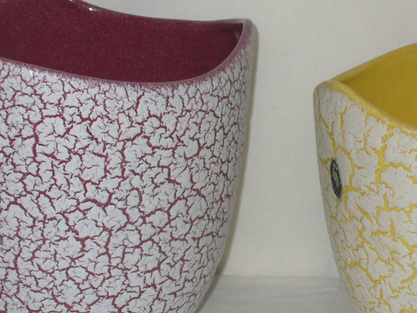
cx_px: 311
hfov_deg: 20.1
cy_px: 118
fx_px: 1169
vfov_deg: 15.2
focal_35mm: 97
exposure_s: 1/30
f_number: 2.8
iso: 100
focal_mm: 6.1
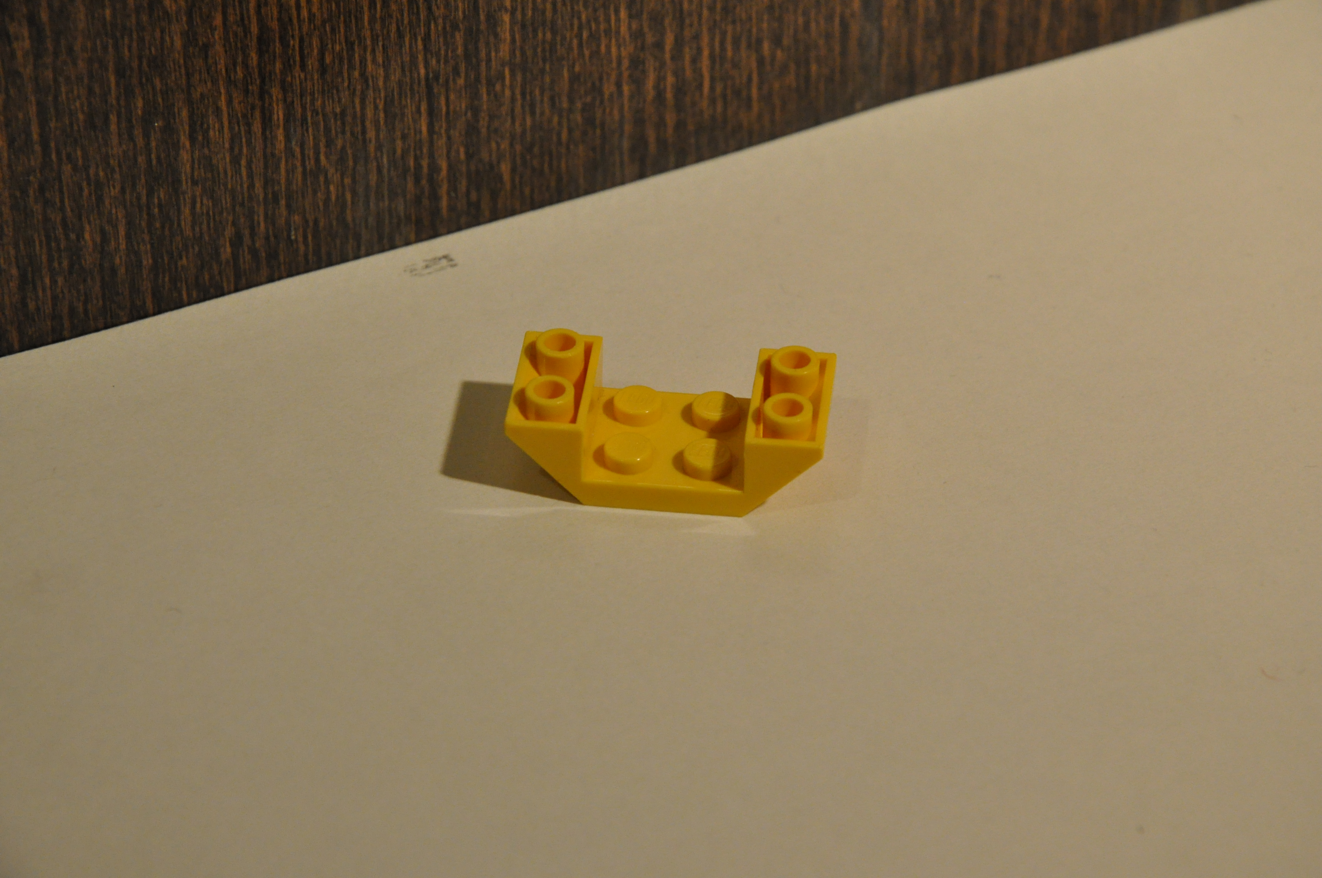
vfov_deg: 8.7
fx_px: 5777
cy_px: 439
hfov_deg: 13.1
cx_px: 661
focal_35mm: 158
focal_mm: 105
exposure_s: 1/25
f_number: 11
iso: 1600
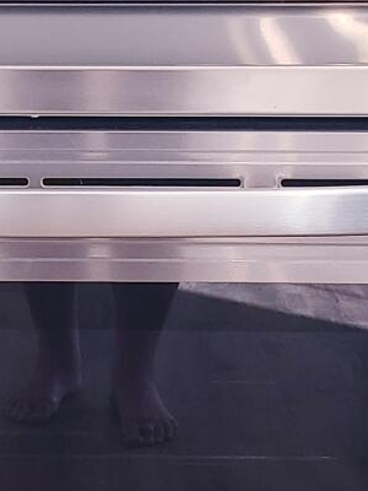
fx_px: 1843
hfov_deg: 11.4
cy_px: 83
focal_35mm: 130
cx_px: 87
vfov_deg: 15.1
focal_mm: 4.3
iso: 125
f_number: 2.4
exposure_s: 1/60
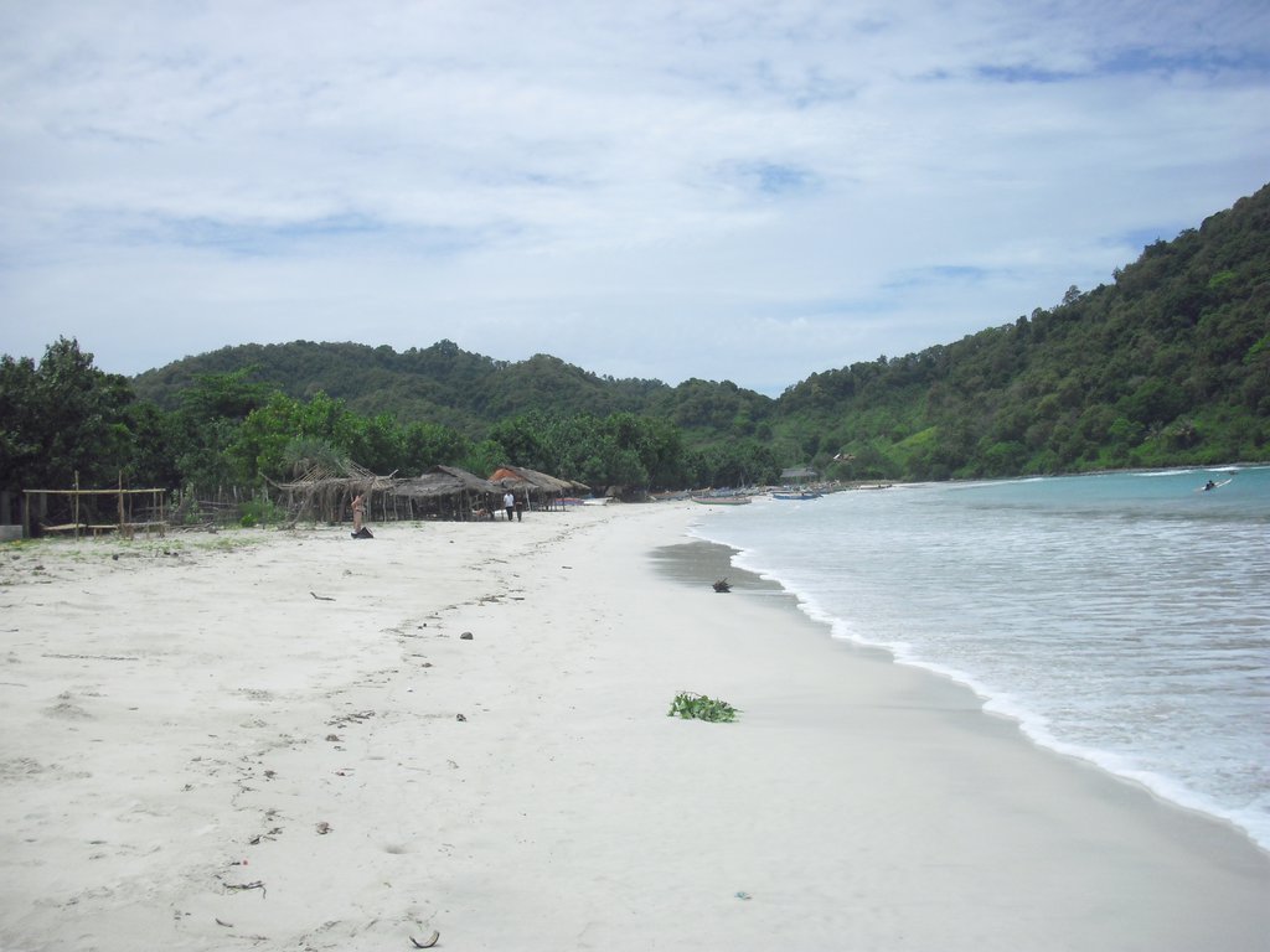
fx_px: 1394
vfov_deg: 37.7
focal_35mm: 38
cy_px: 476
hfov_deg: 49.0
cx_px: 635
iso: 100
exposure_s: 1/400
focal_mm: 6.2
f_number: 8
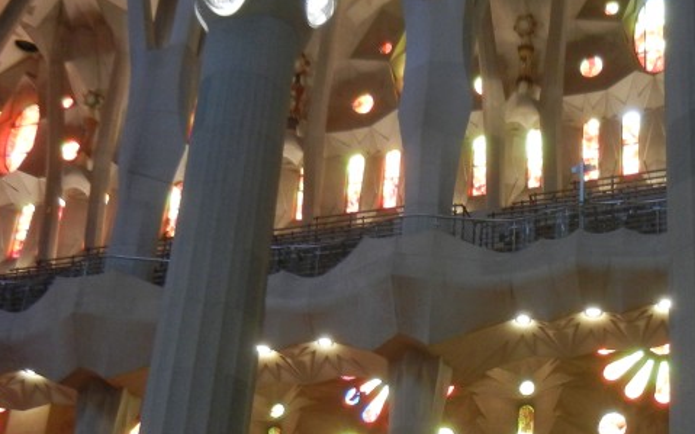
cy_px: 367
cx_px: 546
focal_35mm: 68
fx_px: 1288
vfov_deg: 18.9
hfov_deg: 29.6
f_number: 3.5
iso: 400
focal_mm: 5.4
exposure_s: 1/29.7
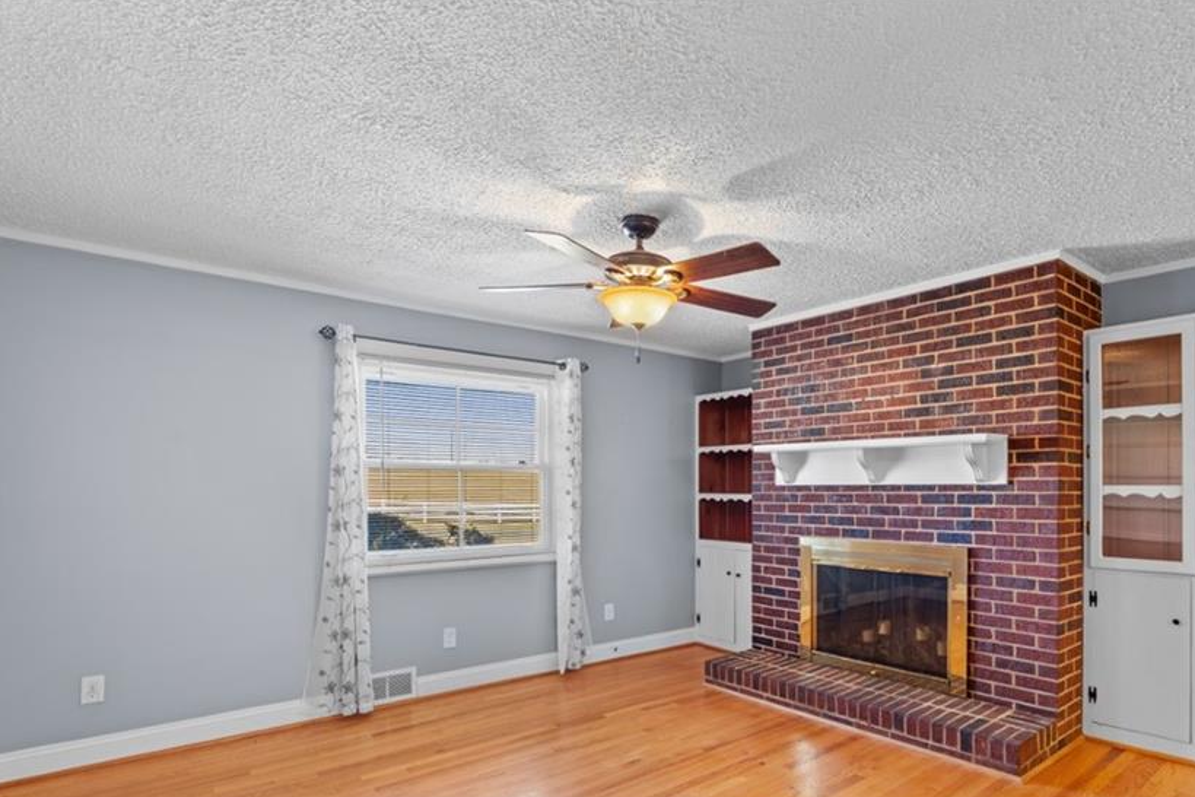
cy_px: 490
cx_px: 712
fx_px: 664
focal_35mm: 20
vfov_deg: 61.2
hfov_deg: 83.0
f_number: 8
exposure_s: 1/1.25
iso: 320
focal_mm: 16
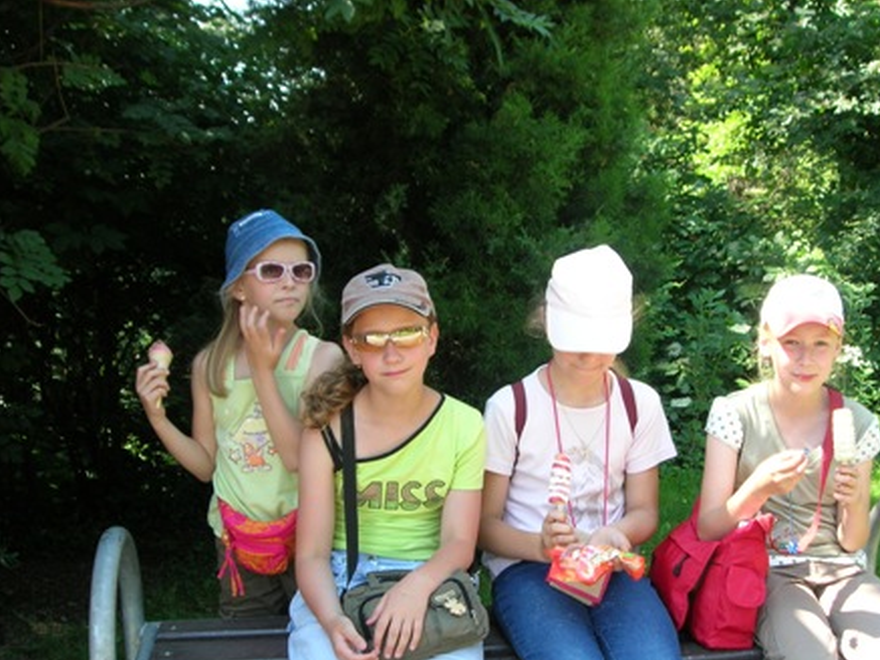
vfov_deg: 32.1
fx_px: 1144
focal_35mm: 45
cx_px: 518
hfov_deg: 41.9
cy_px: 389
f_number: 4.8
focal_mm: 7.8
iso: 64
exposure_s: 1/70
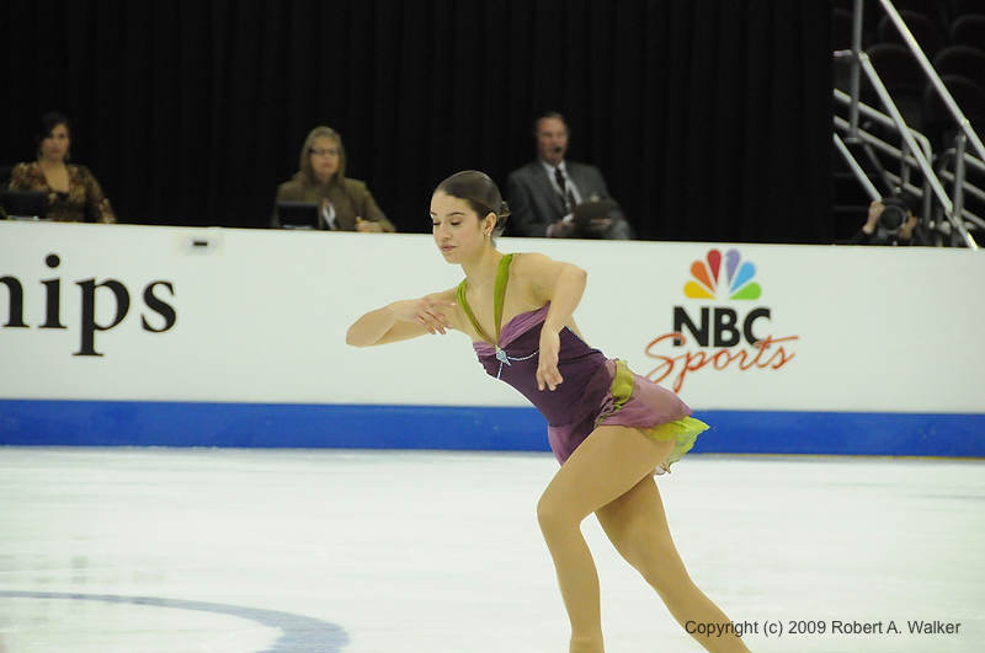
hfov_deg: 9.2
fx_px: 6147
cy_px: 326
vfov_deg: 6.1
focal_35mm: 225
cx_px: 492
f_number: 5.6
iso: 3200
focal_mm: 150
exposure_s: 1/640
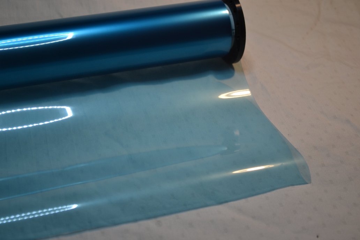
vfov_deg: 17.5
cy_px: 120
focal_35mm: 78
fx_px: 780
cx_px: 180
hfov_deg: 26.0
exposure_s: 1/100
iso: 400
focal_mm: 52
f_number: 5.6
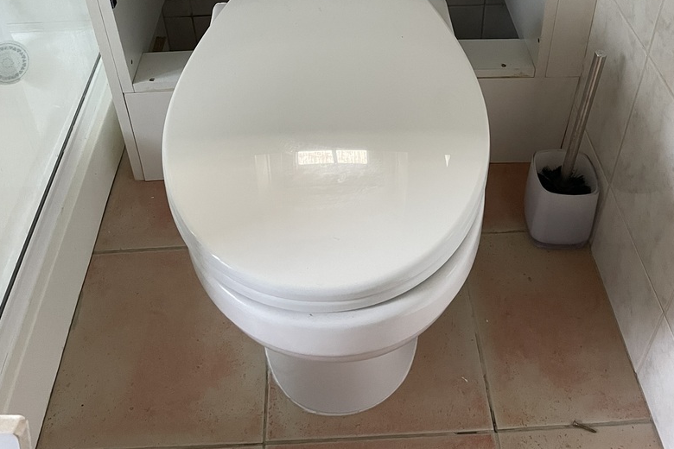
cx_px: 340
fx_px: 693
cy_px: -8
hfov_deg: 51.9
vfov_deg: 32.8
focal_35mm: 37
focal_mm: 4.2
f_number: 1.6
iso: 500
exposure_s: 1/60
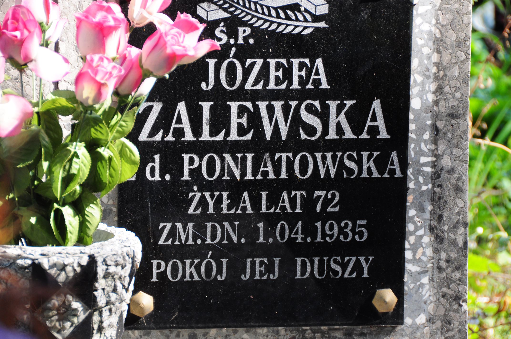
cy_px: 170
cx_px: 256
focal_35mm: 255
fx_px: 3615
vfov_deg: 5.4
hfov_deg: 8.1
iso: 400
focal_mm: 170
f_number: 7.1
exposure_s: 1/125
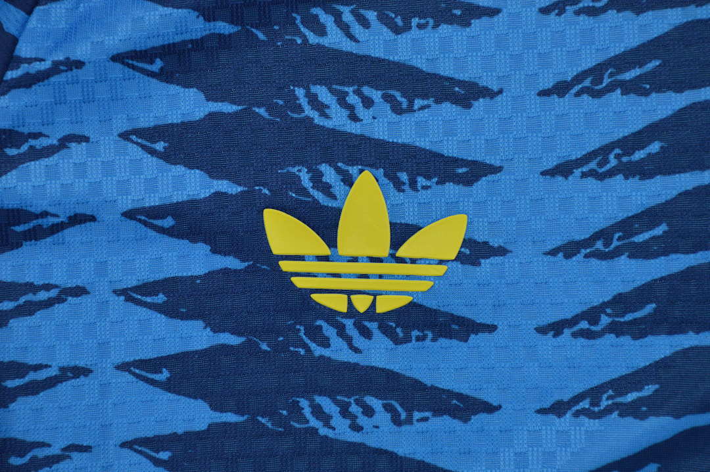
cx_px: 355
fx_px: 3103
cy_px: 236
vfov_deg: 8.7
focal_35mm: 158
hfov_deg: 13.1
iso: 400
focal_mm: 105
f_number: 10
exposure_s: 1/200
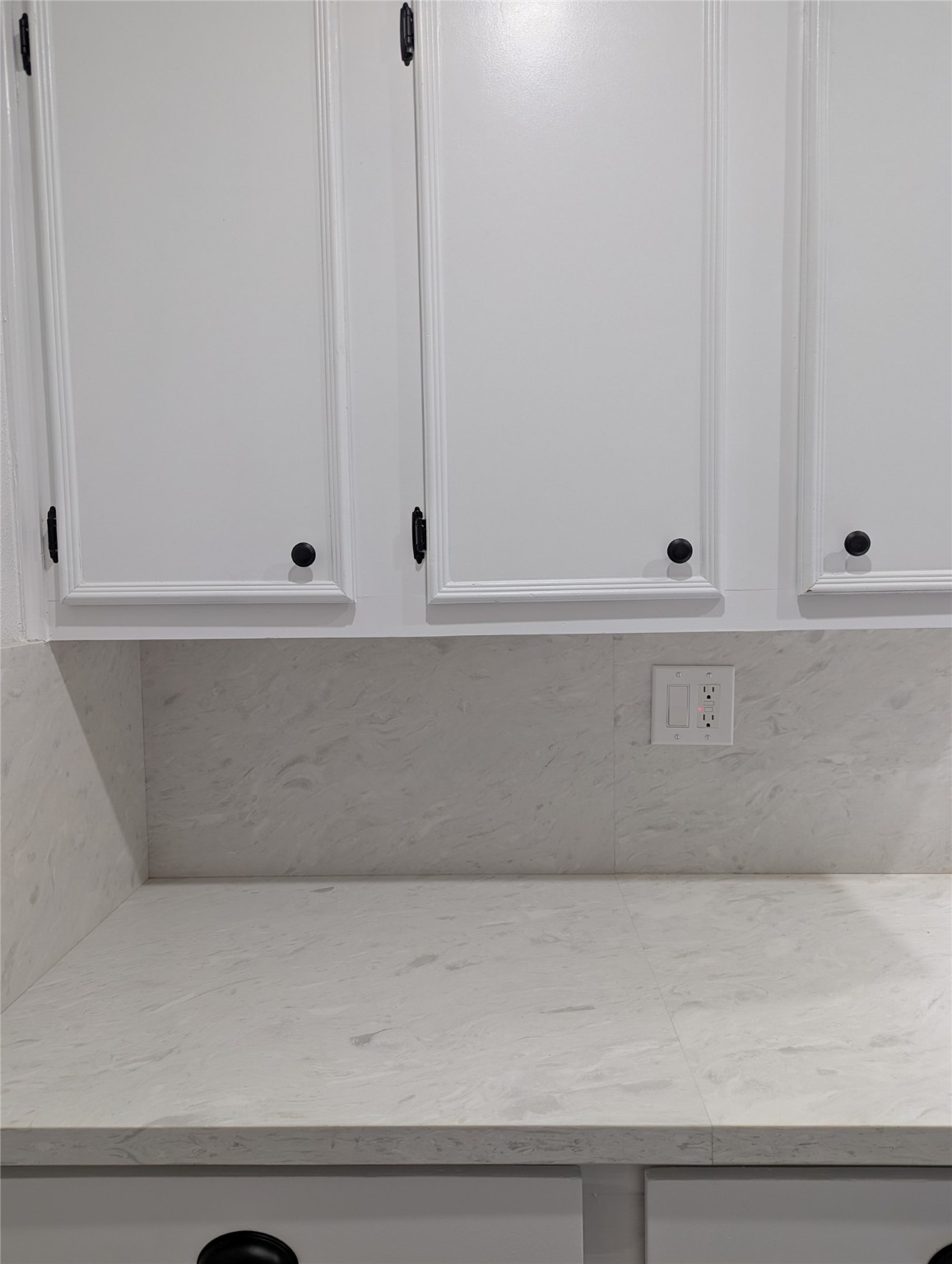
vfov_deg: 71.5
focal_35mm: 24
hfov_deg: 56.9
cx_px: 476
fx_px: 878
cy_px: 632
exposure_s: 1/40
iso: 56
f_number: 1.85
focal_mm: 6.81
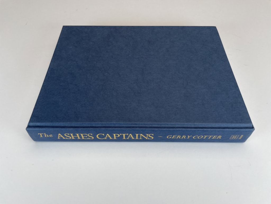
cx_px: 136
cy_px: 102
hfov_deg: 67.3
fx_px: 204
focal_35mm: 26
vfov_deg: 53.1
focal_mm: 4.2
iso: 32
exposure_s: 1/179
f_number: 1.6
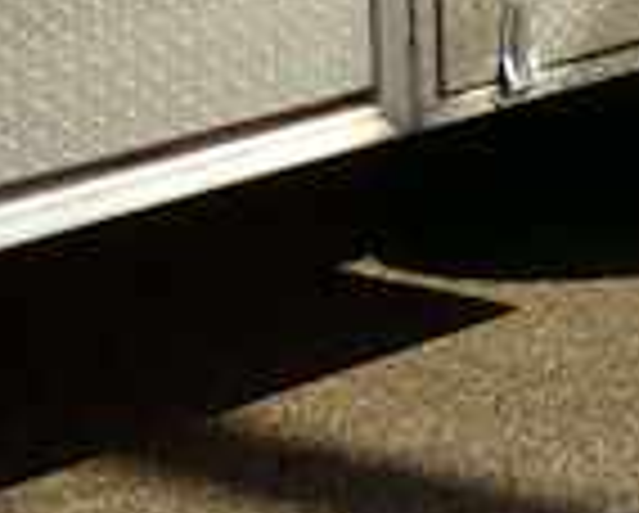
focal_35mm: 158
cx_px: 1737
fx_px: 2992
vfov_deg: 9.2
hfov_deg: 10.0
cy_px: -500
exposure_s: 1/2021
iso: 25
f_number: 1.8
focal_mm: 5.4
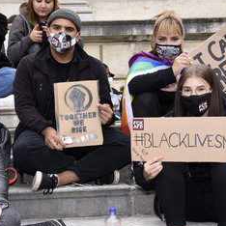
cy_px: 120
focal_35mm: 85
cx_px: 83
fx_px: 628
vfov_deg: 20.4
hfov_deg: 20.4
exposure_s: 1/160
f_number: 11
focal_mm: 52
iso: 640
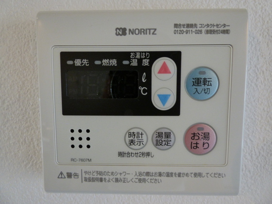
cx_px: 136
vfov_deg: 66.0
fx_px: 157
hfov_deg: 81.7
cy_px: 102
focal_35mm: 20
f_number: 2.8
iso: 500
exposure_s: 1/25
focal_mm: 3.58
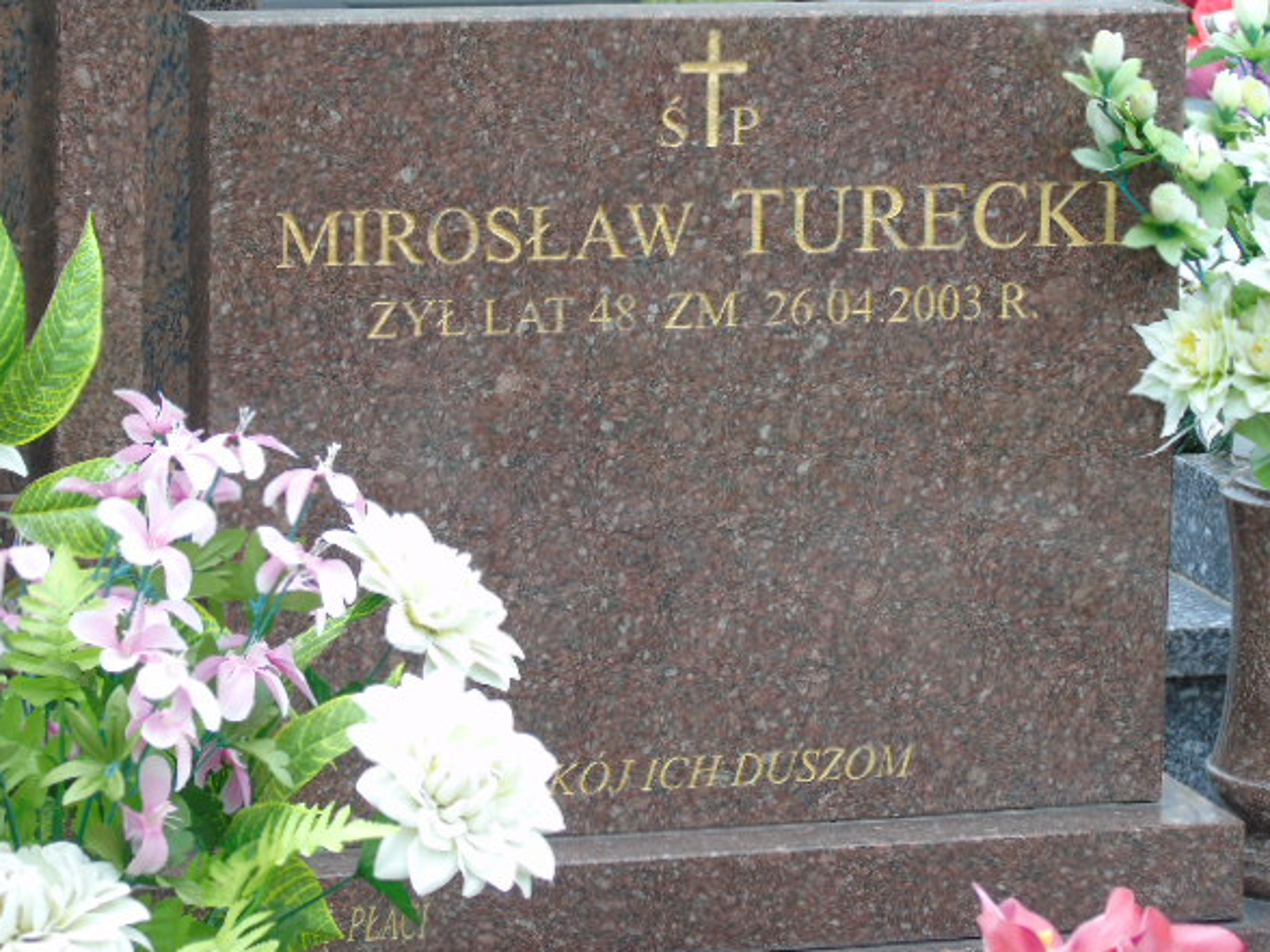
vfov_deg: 11.0
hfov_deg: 14.6
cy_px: 460
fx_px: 4953
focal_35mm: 135
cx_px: 665
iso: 80
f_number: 4.6
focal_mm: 22
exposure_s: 1/60
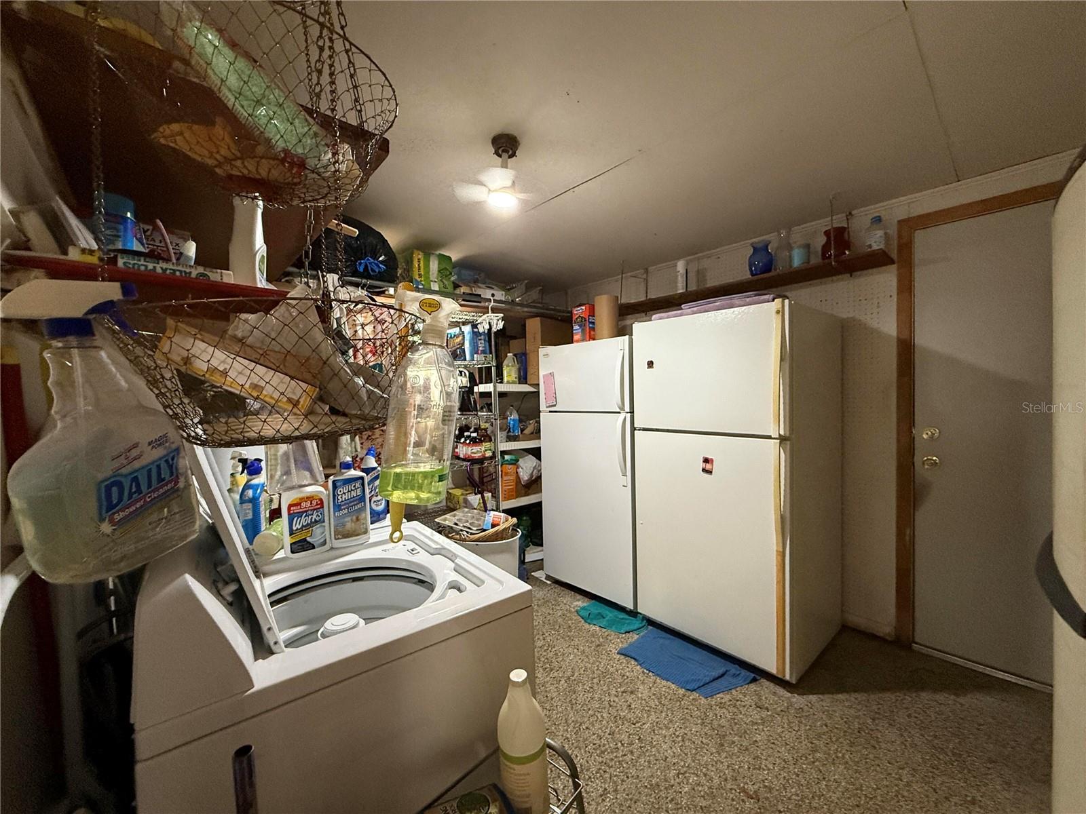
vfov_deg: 85.7
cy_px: 407
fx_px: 439
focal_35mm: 14
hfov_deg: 102.1
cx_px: 543
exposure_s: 1/60
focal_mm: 2.22
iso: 500
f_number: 2.2
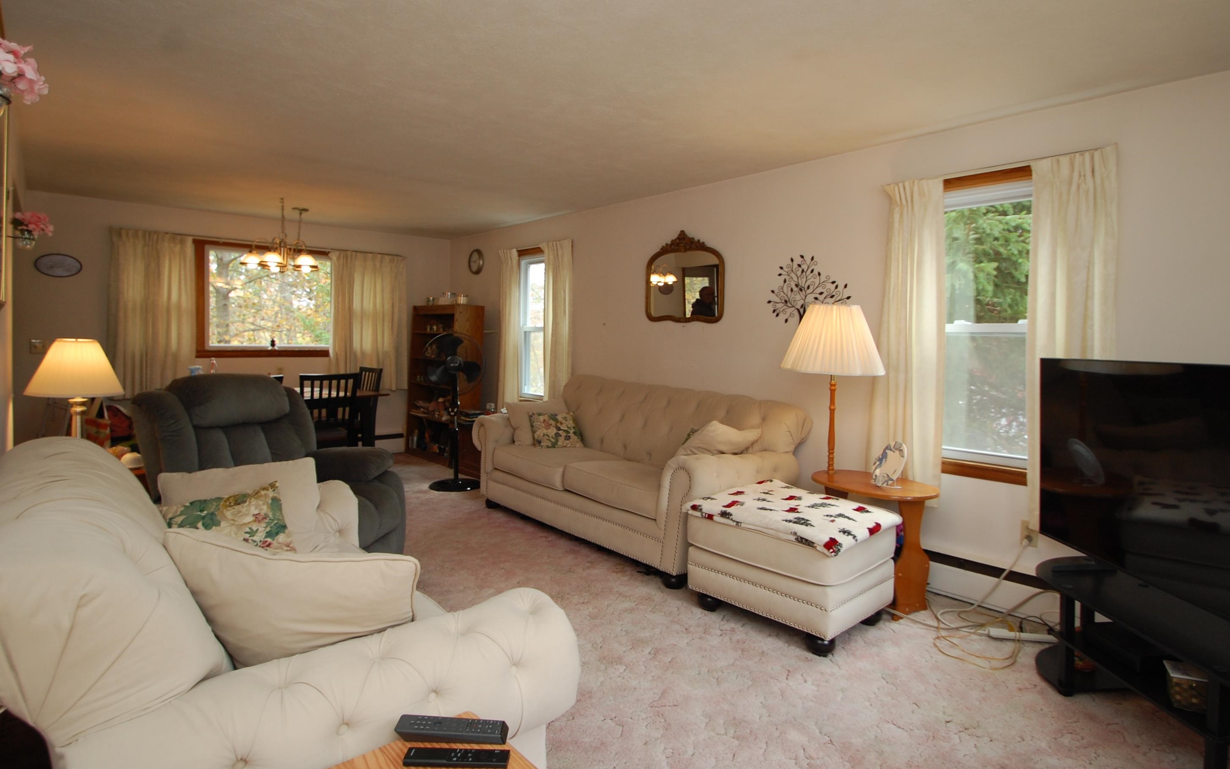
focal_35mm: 19
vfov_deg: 62.1
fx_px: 637
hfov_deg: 88.0
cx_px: 623
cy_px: 349
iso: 400
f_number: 4
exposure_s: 1/60
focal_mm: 12
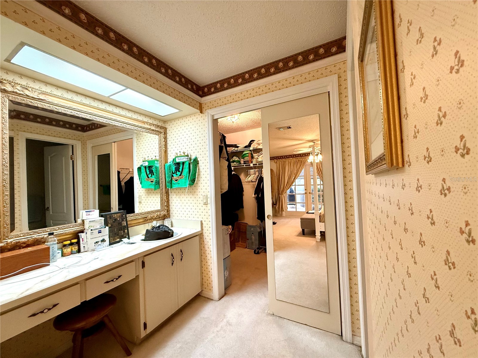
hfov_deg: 102.1
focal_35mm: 14
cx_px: 239
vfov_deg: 85.7
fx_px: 193
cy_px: 179
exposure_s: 1/120
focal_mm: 2.22
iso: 400
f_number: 2.2
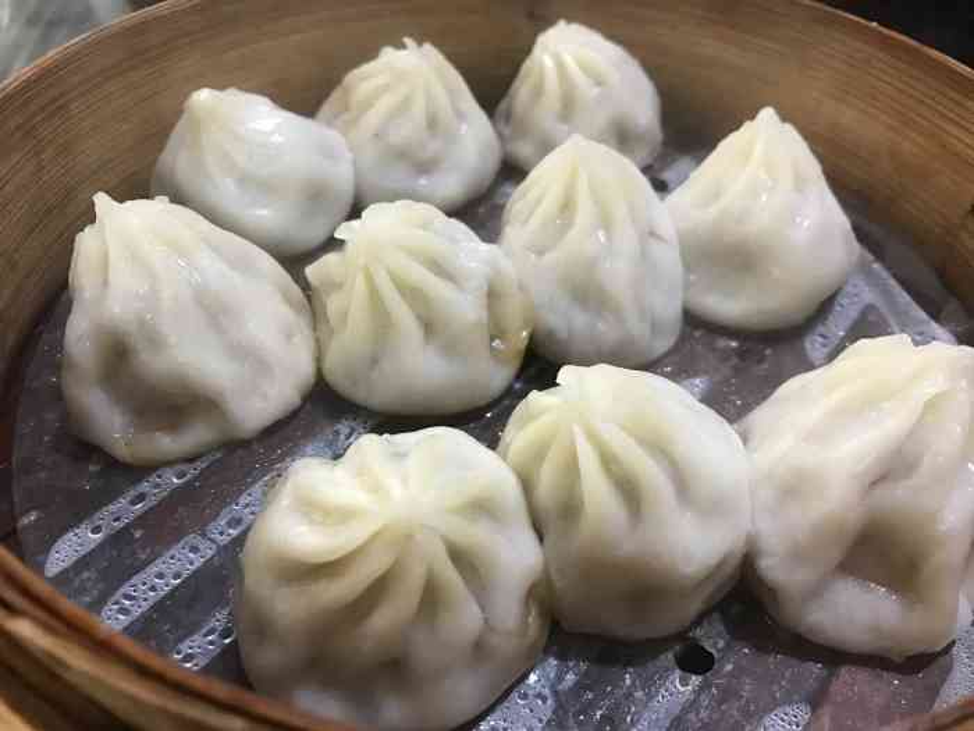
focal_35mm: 28
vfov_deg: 49.7
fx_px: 788
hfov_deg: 63.4
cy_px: 366
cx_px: 487
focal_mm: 3.99
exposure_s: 1/17
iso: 80
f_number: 1.8
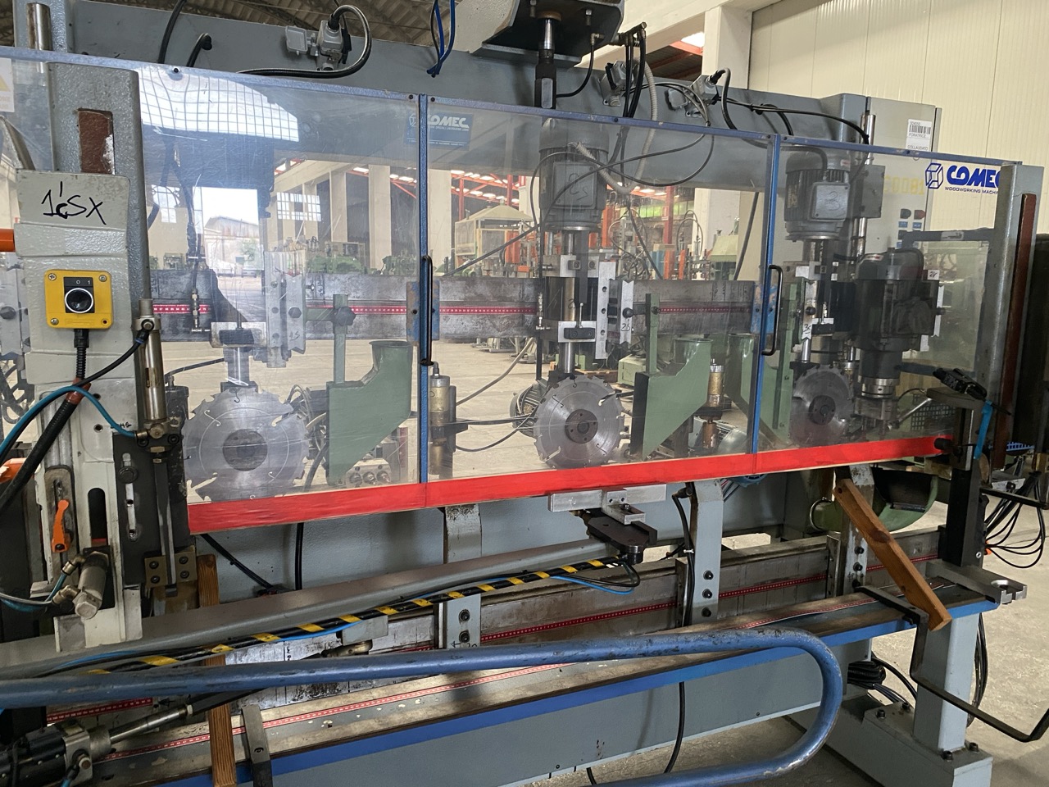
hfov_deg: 67.3
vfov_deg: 53.1
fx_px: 788
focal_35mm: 26
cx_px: 524
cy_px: 394
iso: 400
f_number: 1.8
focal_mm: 4.25
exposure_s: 1/60
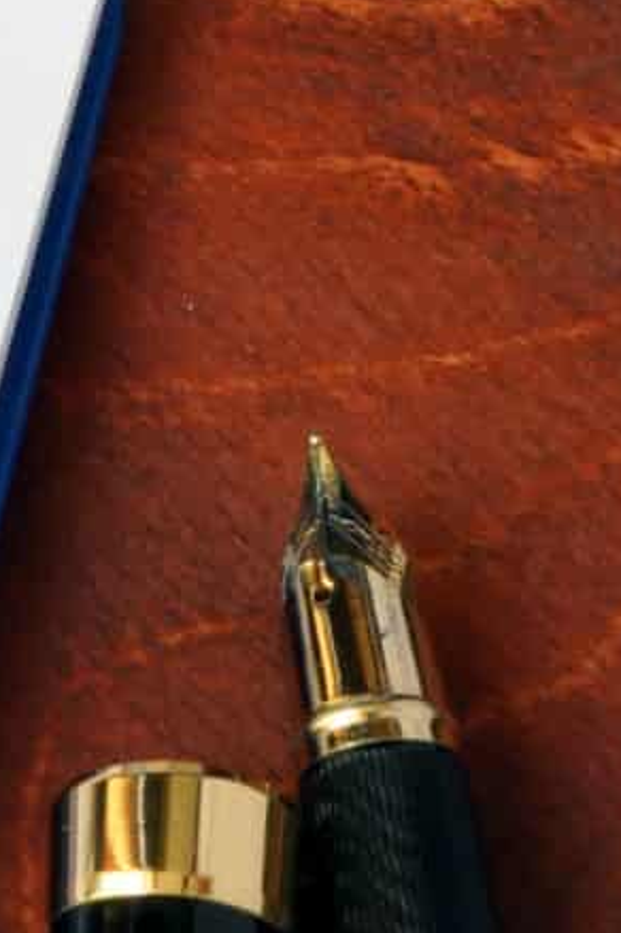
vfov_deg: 10.3
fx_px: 5105
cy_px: -216
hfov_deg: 6.3
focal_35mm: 197
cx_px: -1402
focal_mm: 30
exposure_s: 1/2
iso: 200
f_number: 20
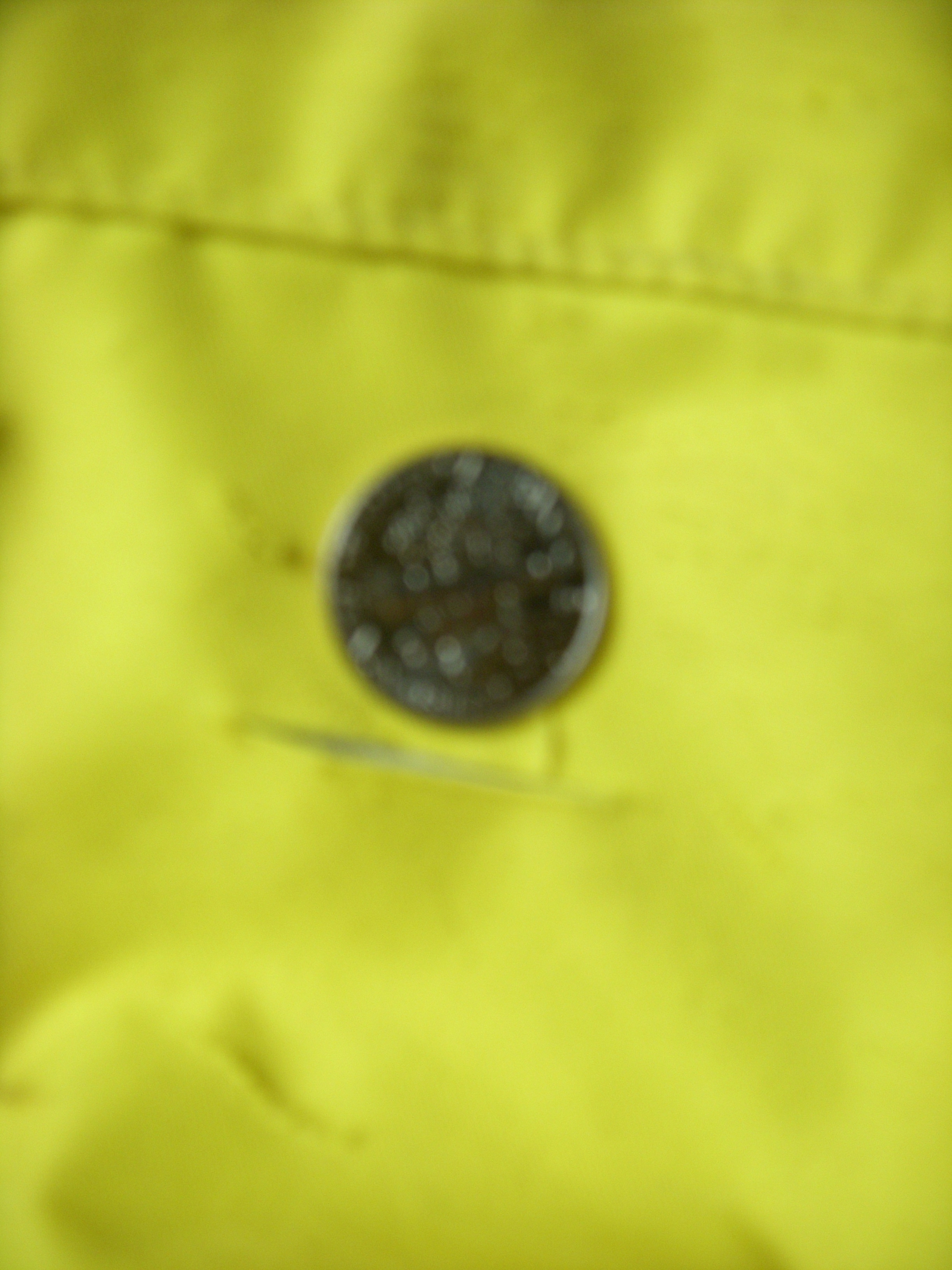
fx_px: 1393
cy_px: 635
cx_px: 476
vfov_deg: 49.0
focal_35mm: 38
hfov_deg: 37.7
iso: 160
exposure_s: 1/30
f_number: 3.3
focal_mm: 6.3
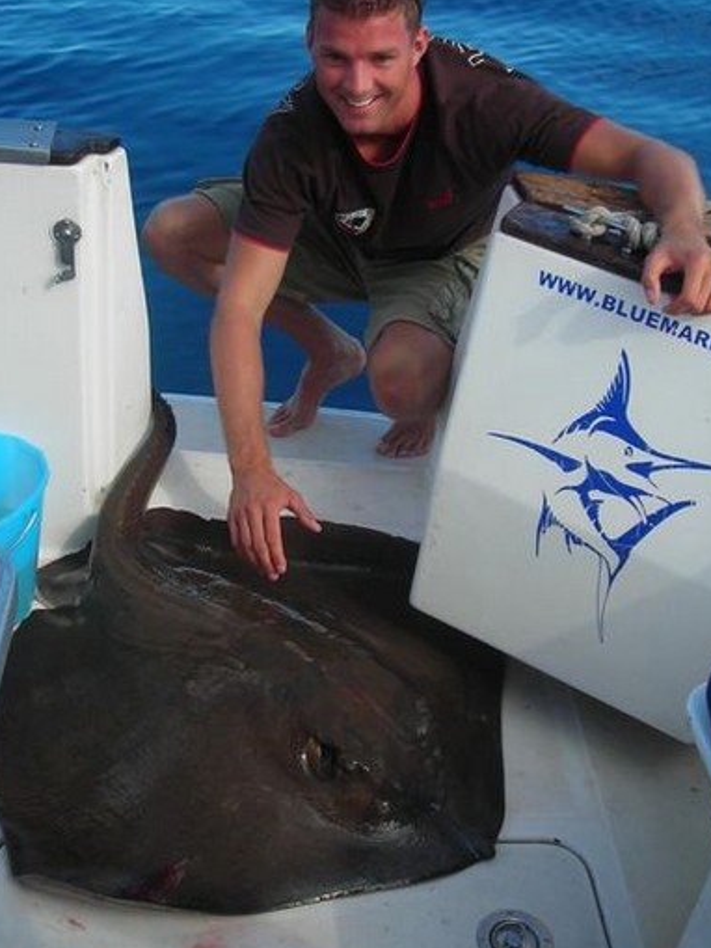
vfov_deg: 40.4
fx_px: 1287
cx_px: 369
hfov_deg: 30.9
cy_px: 451
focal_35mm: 47
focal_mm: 6.3
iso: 50
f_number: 3.2
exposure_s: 1/307
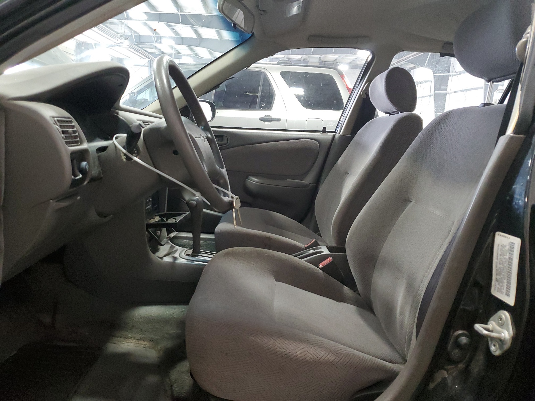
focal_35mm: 26
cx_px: 268
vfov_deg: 53.1
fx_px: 402
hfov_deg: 67.3
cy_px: 200
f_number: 1.5
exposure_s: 1/60.2
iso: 394
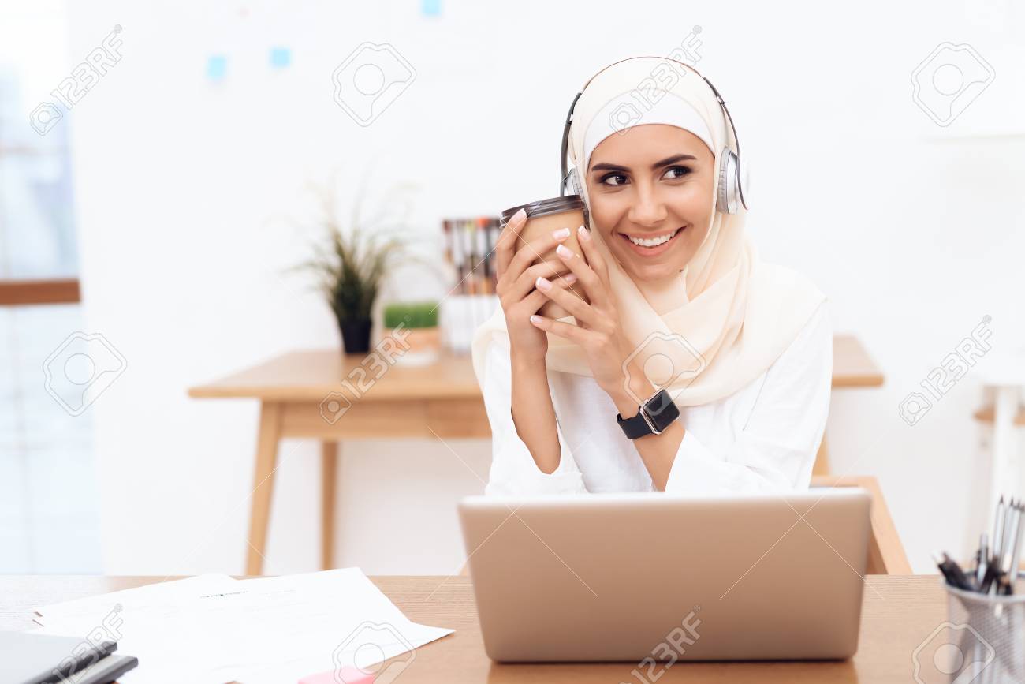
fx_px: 1424
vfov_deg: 27.0
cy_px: 342
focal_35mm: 50
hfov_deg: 39.6
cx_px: 512
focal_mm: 50
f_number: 2.2
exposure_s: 1/160
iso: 250
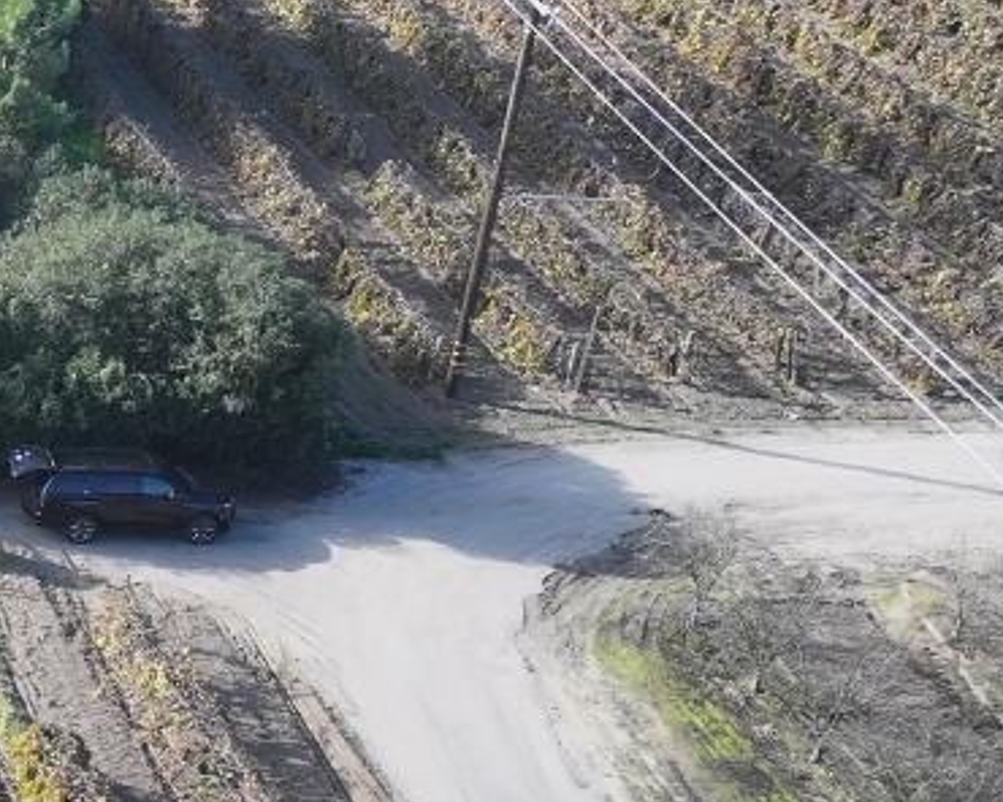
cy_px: 597
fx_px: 2820
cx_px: -745
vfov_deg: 16.1
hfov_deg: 17.0
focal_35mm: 95
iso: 250
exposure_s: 1/1600
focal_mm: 12.29
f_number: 2.8
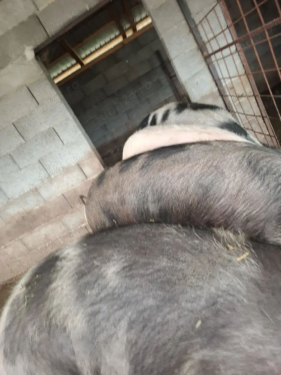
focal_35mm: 23
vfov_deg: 73.9
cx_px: 140
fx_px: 249
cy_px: 188
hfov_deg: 58.9
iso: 400
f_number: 1.8
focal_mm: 5.54
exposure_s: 1/25
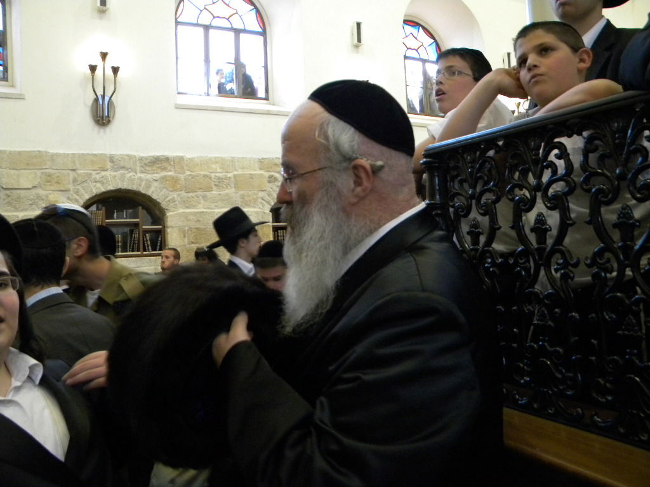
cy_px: 244
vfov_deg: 49.7
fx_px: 526
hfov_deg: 63.4
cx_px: 325
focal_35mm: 28
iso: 400
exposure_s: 1/20.6
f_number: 3.5
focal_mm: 5
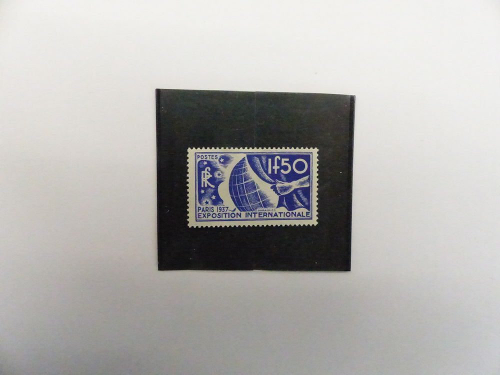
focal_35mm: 25
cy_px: 188
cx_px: 250
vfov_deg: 54.9
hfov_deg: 69.4
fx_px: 361
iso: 3200
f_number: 3.5
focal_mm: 4.5
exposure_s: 1/320
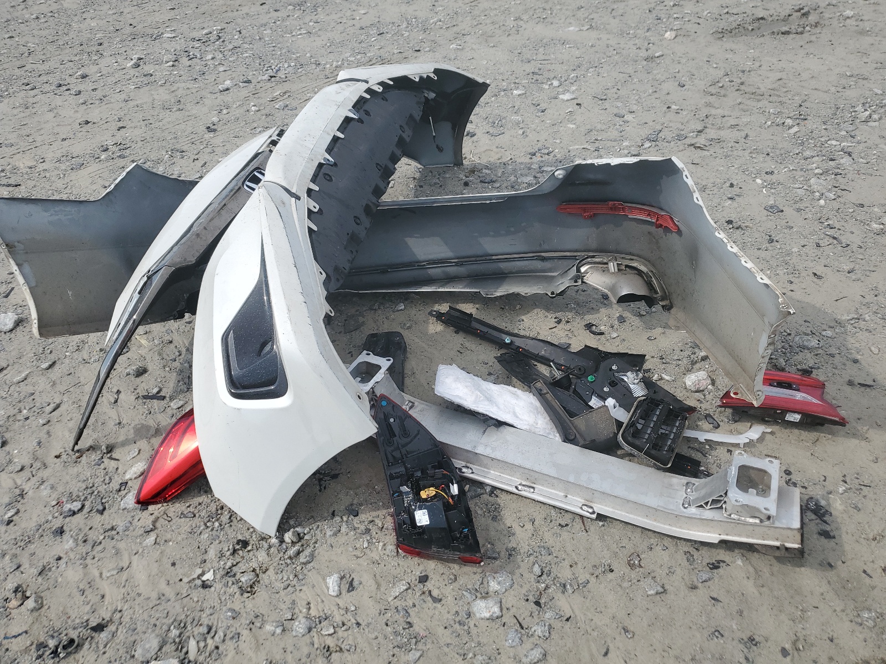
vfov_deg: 53.1
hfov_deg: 67.3
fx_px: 665
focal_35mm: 26
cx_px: 443
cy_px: 332
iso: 50
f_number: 1.5
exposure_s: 1/3333
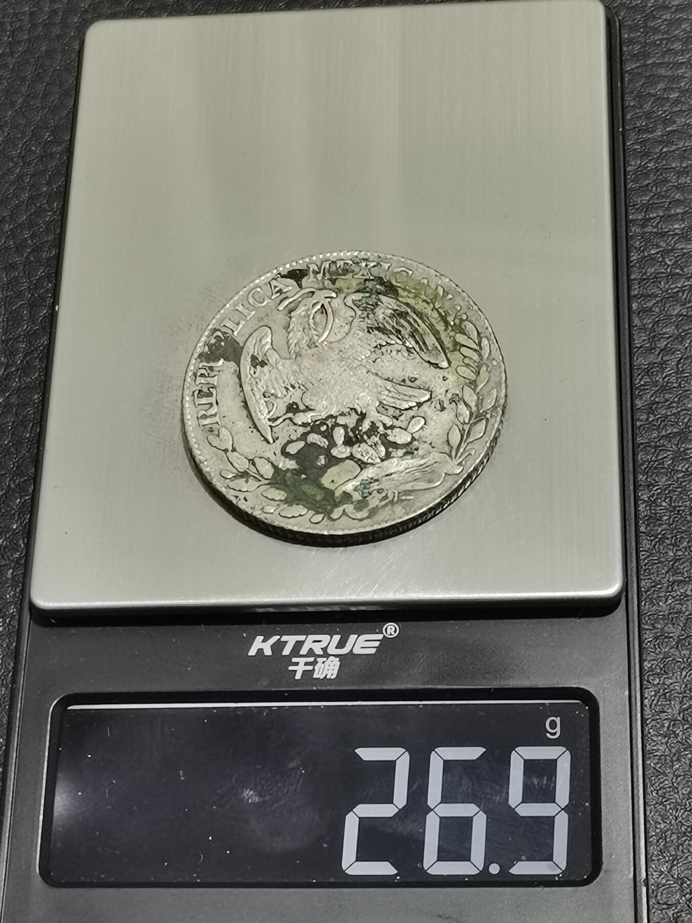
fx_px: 2212
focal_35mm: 83
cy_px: 462
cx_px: 346
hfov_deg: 17.8
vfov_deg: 23.6
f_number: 1.8
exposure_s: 1/100
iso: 125
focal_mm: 5.58
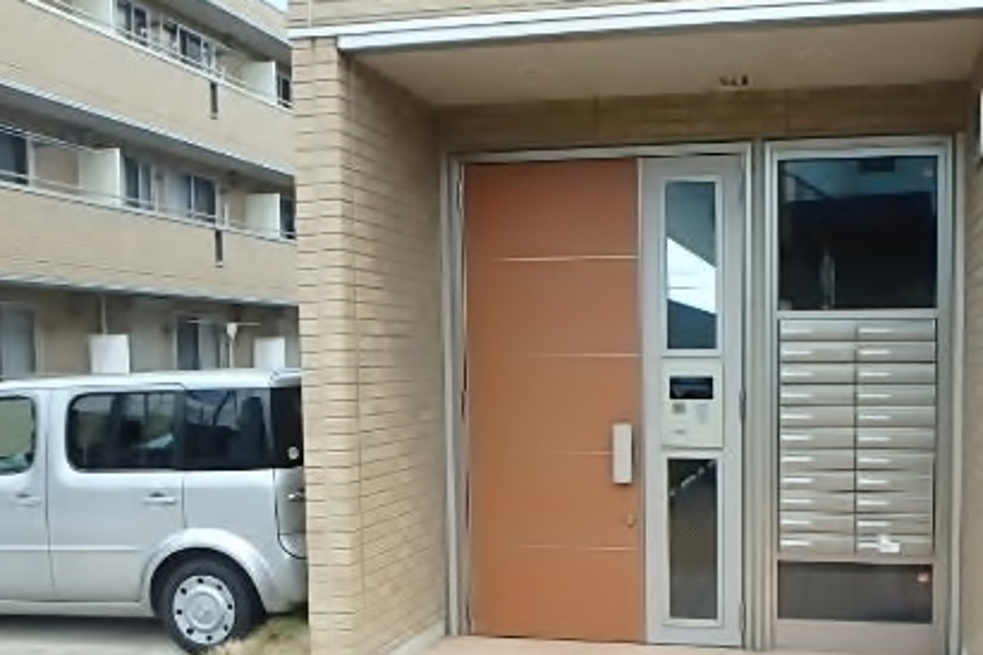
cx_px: 701
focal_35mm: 34
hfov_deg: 54.0
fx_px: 928
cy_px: 426
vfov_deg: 38.5
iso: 125
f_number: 3.5
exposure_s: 1/400
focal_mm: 3.7
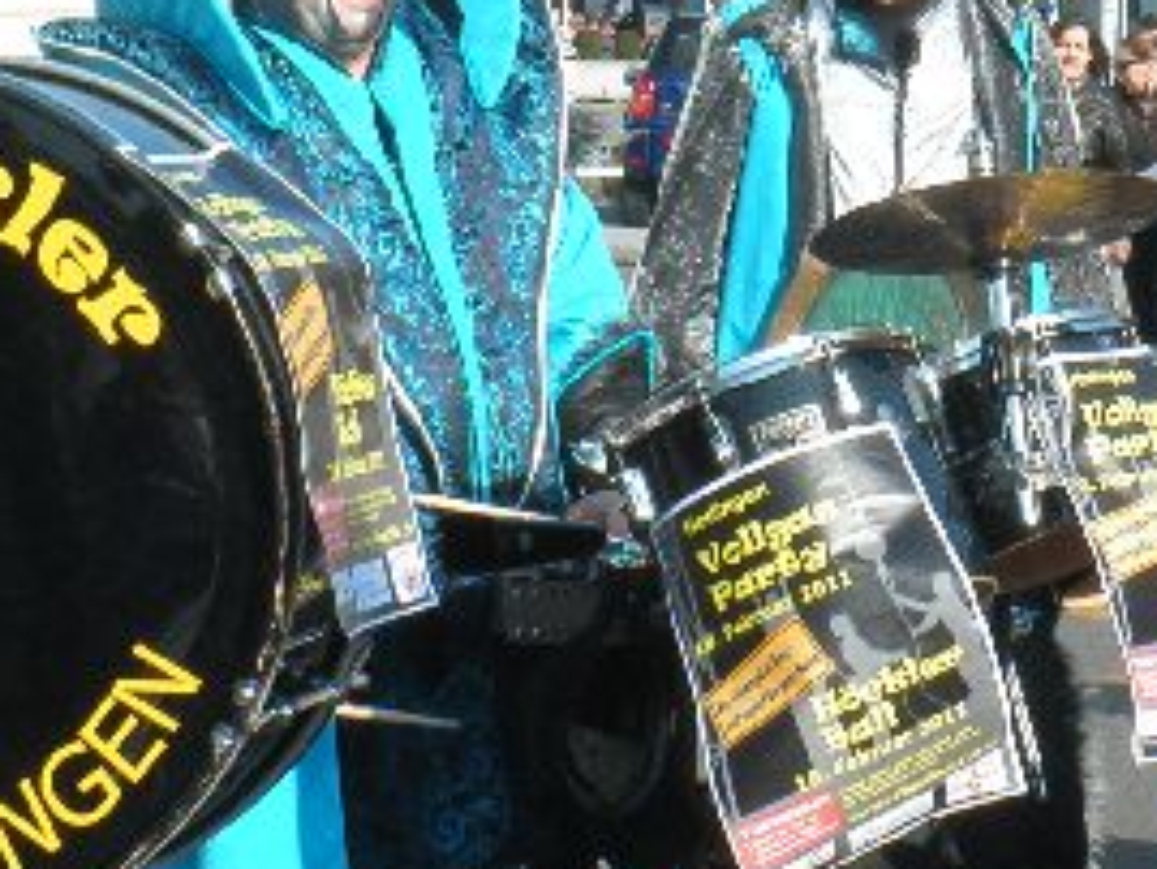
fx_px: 5216
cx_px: 1015
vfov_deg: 9.5
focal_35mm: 156
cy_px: 39
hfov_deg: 12.6
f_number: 10
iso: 100
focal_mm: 7.3
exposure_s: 1/80
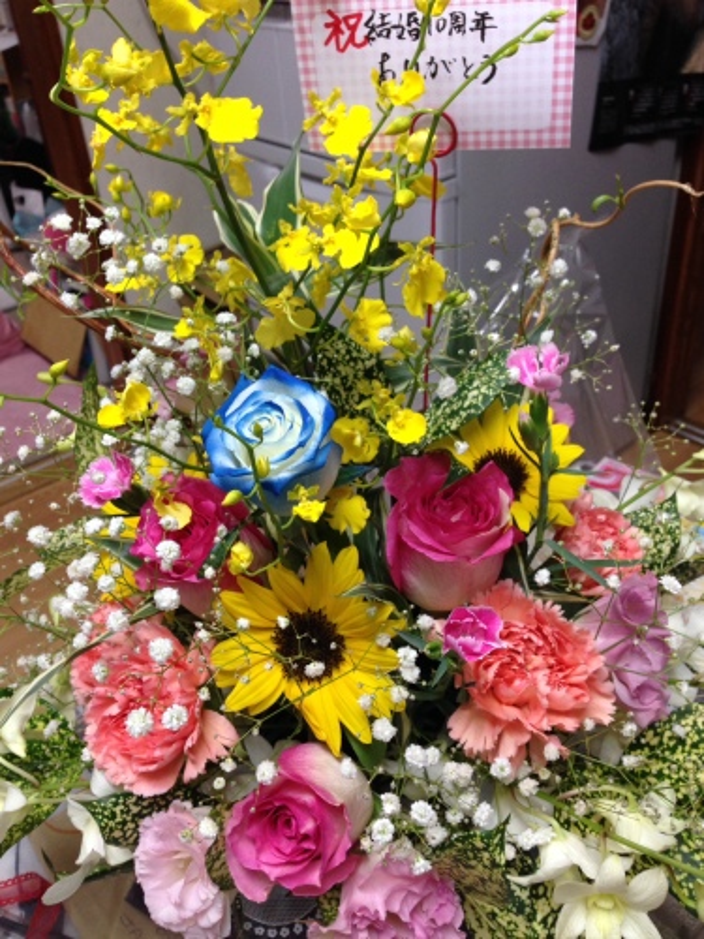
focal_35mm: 33
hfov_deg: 42.9
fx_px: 895
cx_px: 352
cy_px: 470
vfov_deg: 55.4
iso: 100
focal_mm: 4.12
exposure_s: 1/20
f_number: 2.4
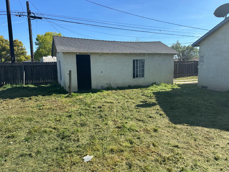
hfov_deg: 71.6
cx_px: 114
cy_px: 86
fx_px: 159
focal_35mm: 24
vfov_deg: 56.8
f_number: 1.78
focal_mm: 6.86
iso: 80
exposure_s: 1/3058
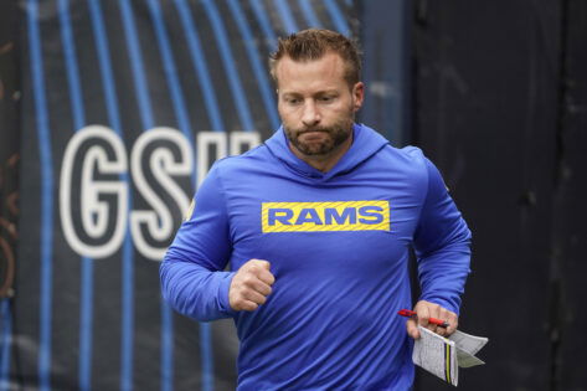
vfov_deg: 6.9
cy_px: 196
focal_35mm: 200
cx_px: 294
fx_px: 3260
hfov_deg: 10.3
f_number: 5.6
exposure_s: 1/3200
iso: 2500
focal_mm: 200
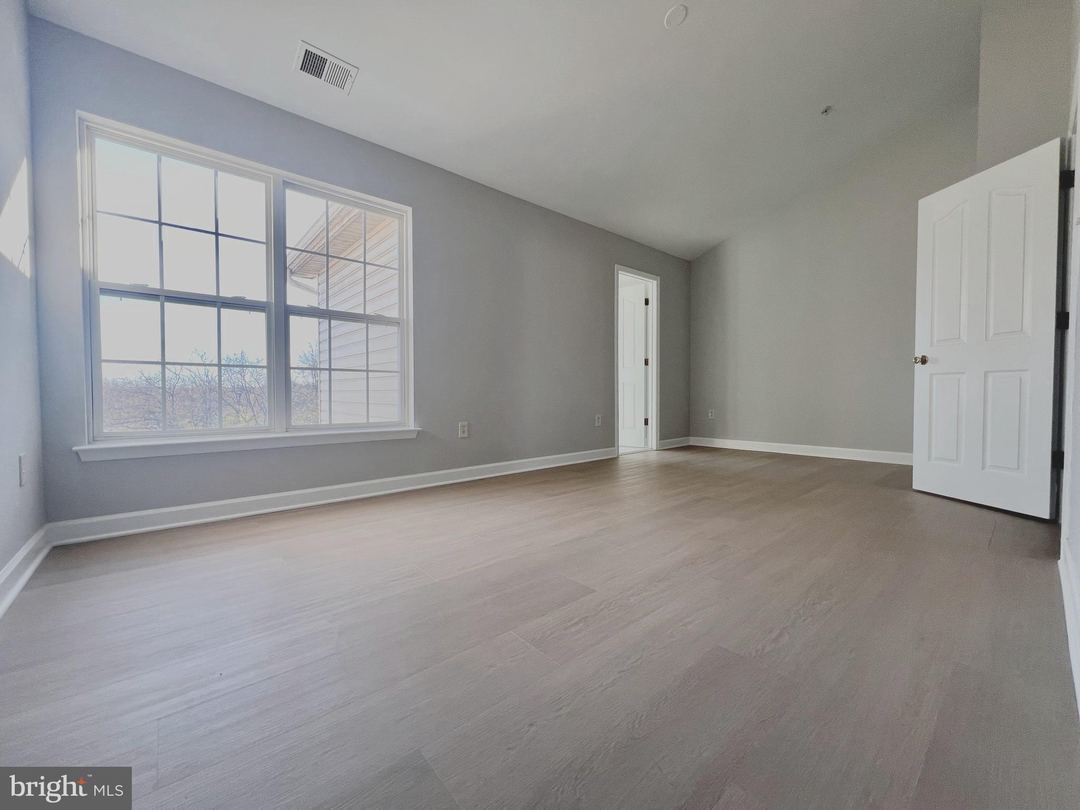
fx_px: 406
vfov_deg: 89.9
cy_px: 405
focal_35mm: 13
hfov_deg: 106.2
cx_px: 540
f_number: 1.8
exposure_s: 1/99
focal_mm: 1.57
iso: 64
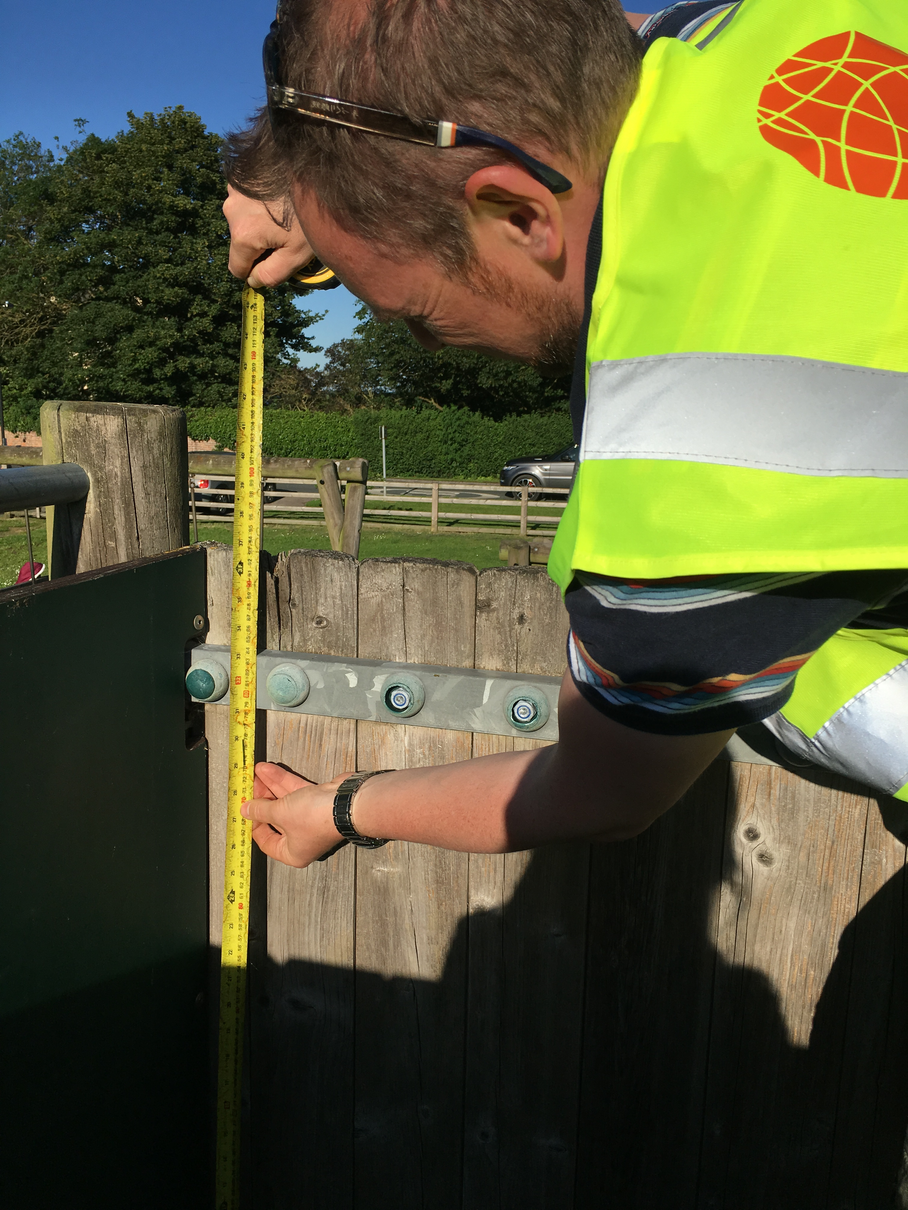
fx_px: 1014
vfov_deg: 61.7
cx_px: 454
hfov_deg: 48.2
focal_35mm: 29
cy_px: 605
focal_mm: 4.15
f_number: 2.2
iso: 25
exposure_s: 1/2481
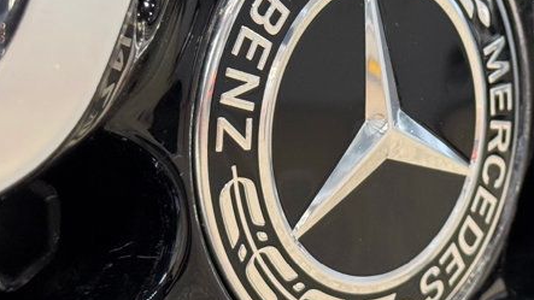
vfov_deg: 10.0
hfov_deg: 17.6
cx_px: 400
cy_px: 100
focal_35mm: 121
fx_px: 1713
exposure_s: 1/120
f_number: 1.78
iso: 200
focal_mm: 6.76
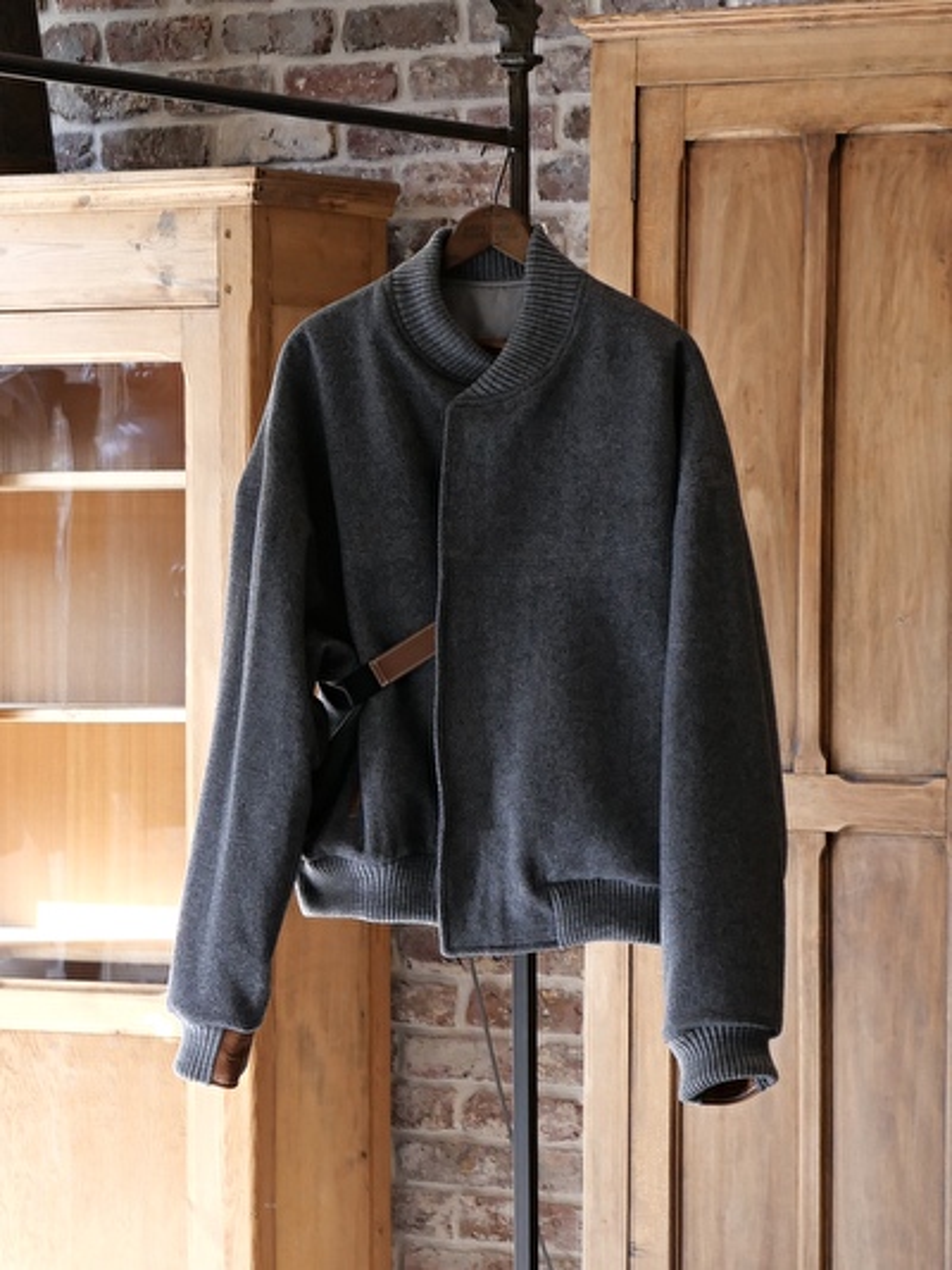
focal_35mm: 150
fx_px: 5498
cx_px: 476
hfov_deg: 9.9
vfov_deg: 13.2
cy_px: 635
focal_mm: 34
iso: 500
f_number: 3.2
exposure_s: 1/125
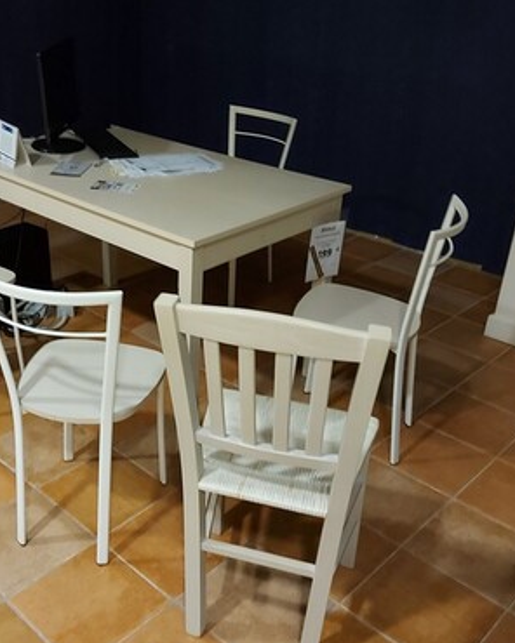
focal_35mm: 38
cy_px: 316
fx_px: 724
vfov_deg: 47.9
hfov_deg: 38.8
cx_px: 183
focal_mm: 5.23
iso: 250
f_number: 1.8
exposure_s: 1/24
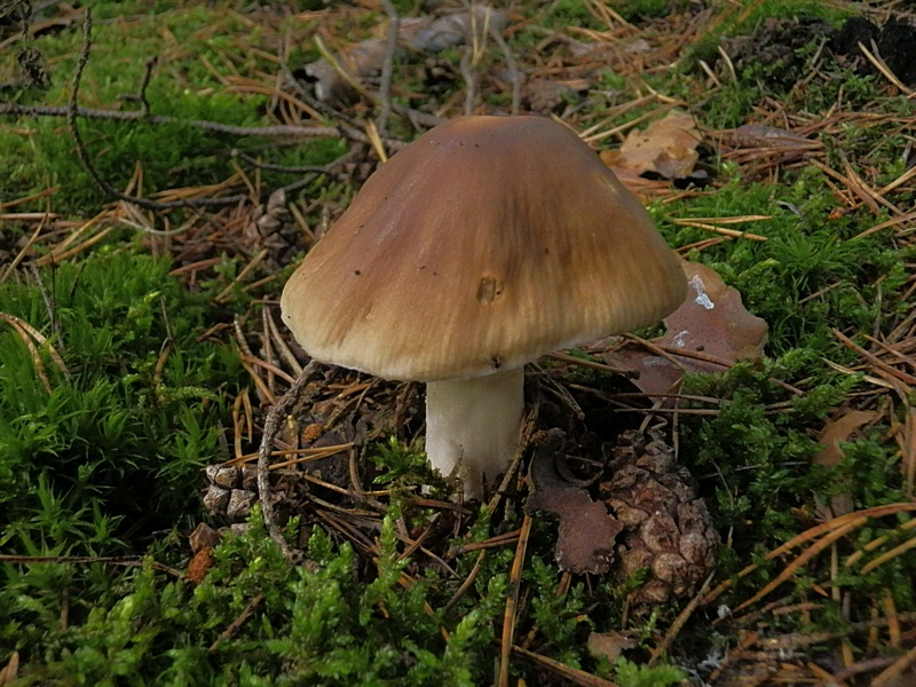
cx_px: 458
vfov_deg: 38.7
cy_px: 344
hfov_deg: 50.1
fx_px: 979
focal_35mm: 37
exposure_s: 1/200
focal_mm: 6.7
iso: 800
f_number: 3.9
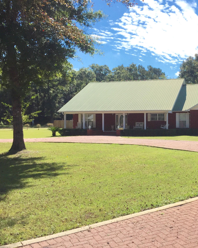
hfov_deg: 37.8
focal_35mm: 38
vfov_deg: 47.9
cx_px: 157
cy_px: 124
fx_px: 278
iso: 32
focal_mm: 4.15
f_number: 2.2
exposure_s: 1/3049
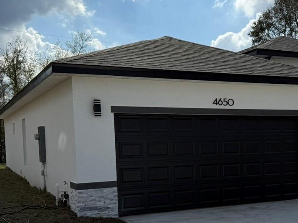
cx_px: 240
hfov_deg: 34.4
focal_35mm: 54
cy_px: 169
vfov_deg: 26.7
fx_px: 465
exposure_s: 1/14286
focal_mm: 6.76
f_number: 1.78
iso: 100
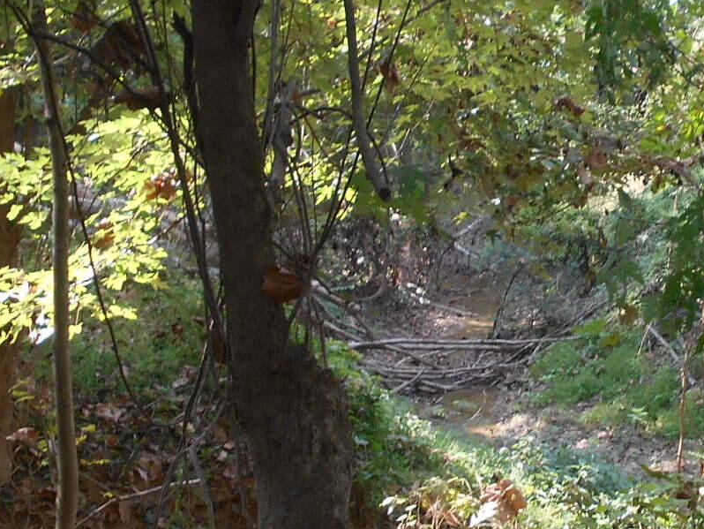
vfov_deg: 19.8
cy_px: 350
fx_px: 1505
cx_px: 528
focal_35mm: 74
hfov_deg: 26.0
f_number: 3.2
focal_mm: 4.6
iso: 80
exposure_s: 1/80
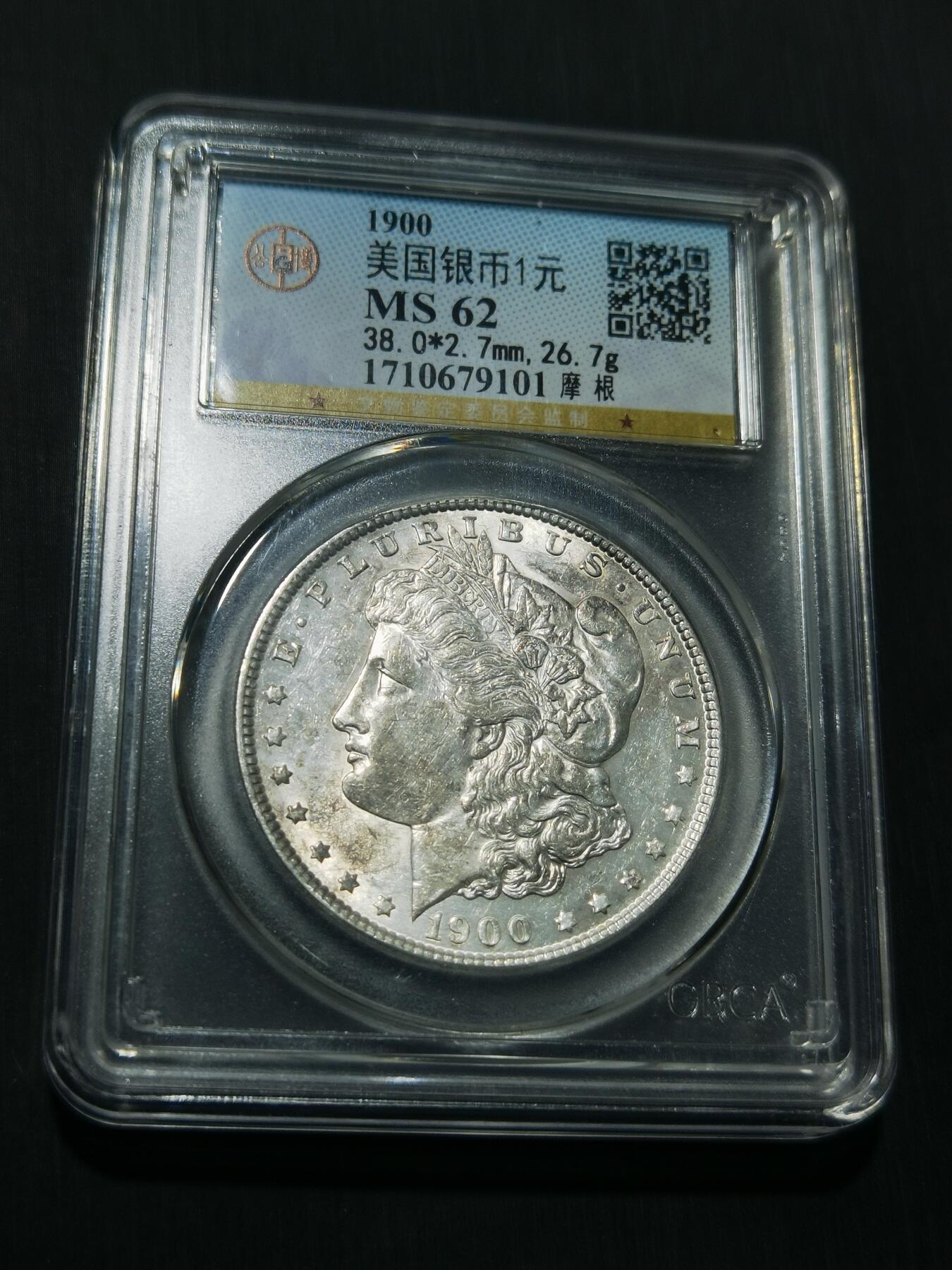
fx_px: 1980
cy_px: 635
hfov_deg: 27.0
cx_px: 476
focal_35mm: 54
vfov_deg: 35.5
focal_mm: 6.67
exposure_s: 1/113
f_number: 1.9
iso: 50
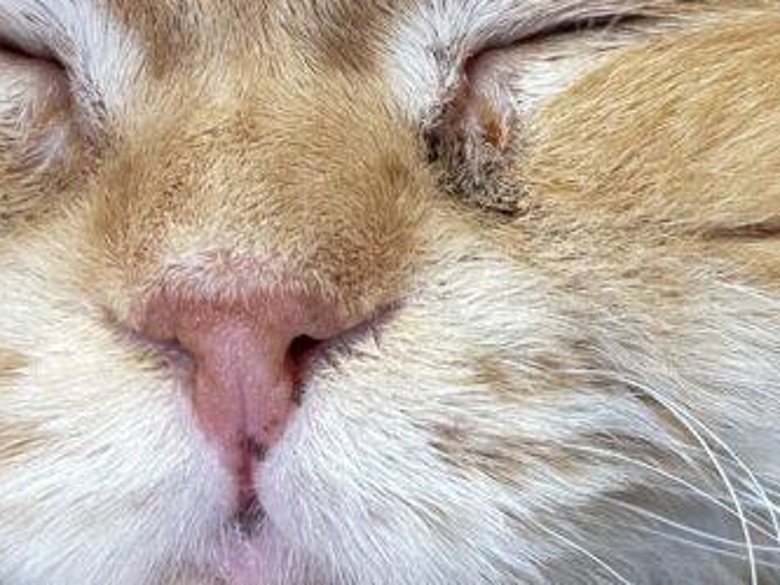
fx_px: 1758
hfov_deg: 25.0
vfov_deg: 18.5
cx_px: 412
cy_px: 37
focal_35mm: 78
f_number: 1.6
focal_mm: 4.2
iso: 125
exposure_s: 1/60
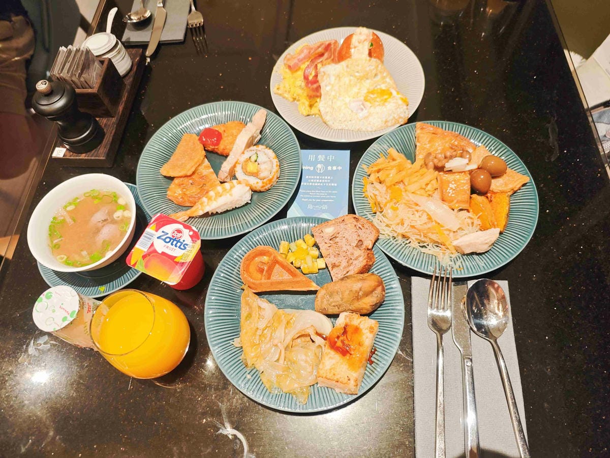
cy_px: 229
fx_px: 405
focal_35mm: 23
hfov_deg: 73.9
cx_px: 305
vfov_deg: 58.9
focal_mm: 8.72
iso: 320
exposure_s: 1/40
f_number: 1.63
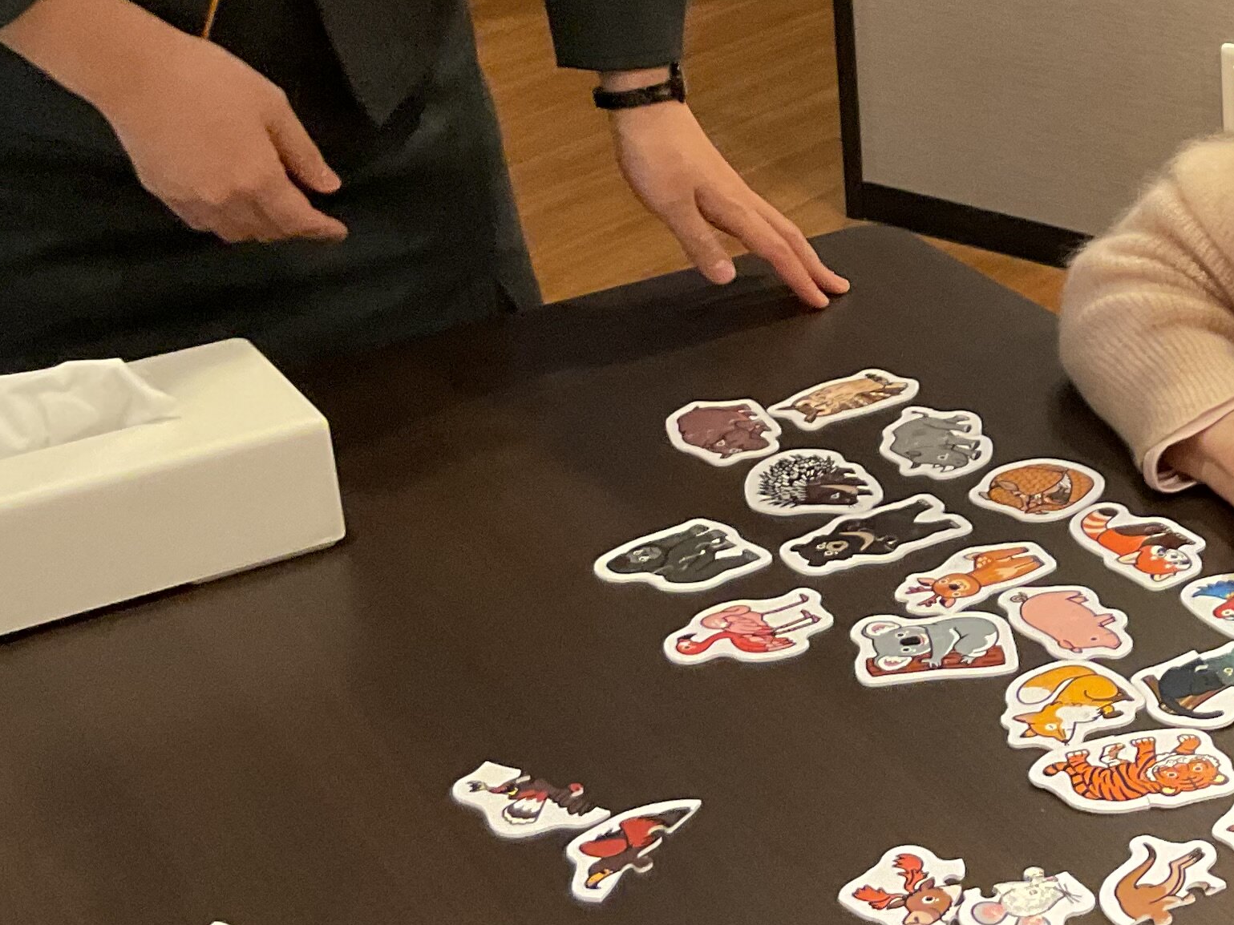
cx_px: 1283
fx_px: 2709
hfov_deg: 24.3
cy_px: 184
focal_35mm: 76
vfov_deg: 19.2
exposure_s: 1/50
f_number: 1.8
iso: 160
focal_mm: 3
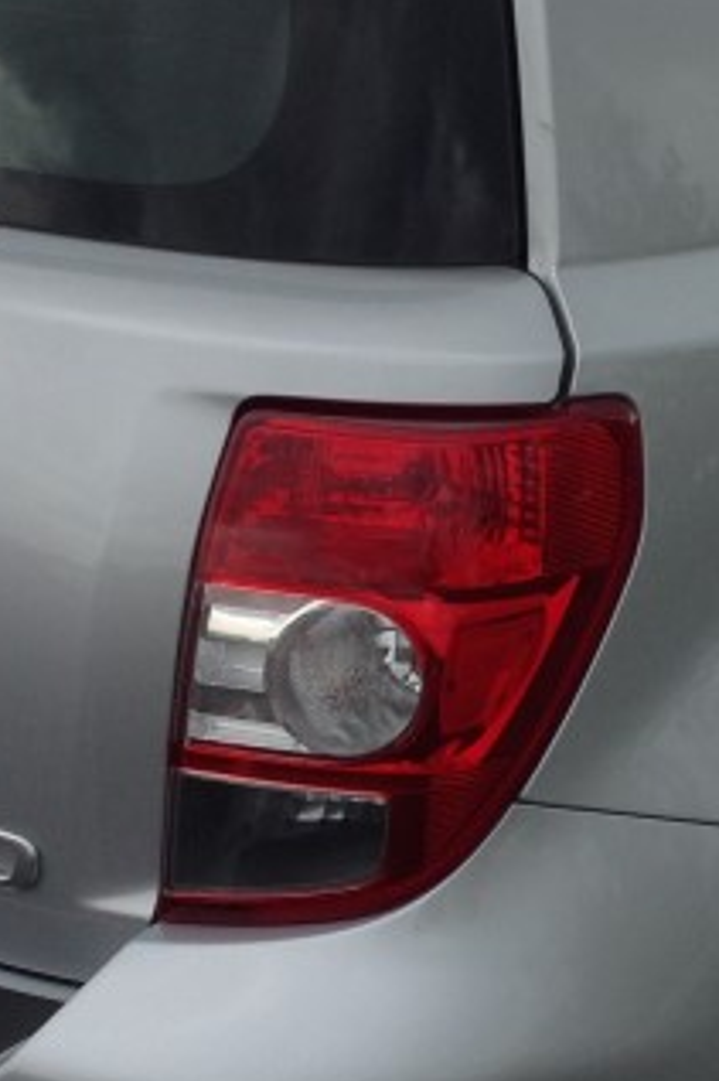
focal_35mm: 111
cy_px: 529
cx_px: 501
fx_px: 3329
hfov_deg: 12.3
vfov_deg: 18.4
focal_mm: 4.12
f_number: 2.4
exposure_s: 1/396
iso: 50
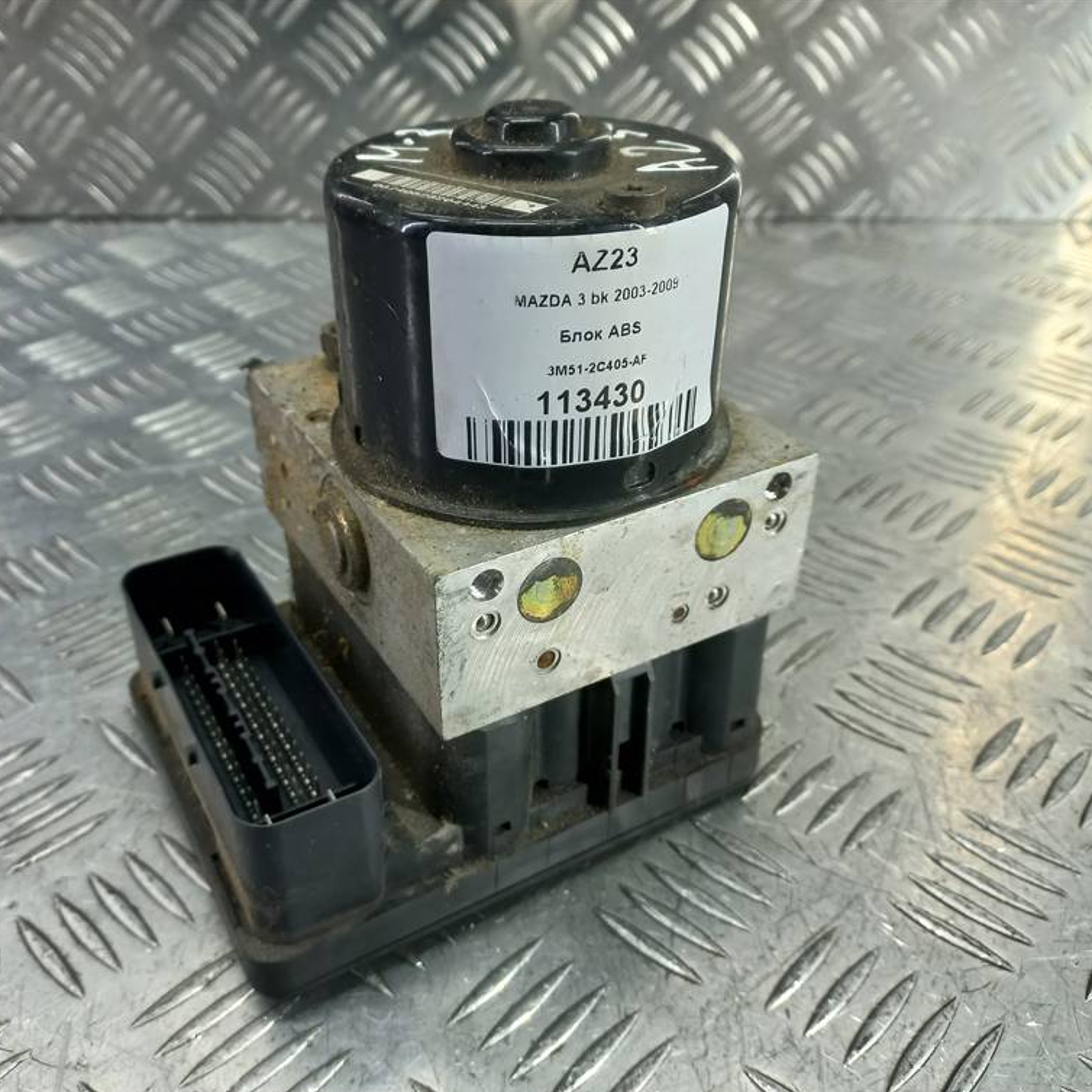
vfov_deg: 54.0
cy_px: 552
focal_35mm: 30
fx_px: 1071
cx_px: 492
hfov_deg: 53.9
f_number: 1.8
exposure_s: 1/50
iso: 64
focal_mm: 4.6
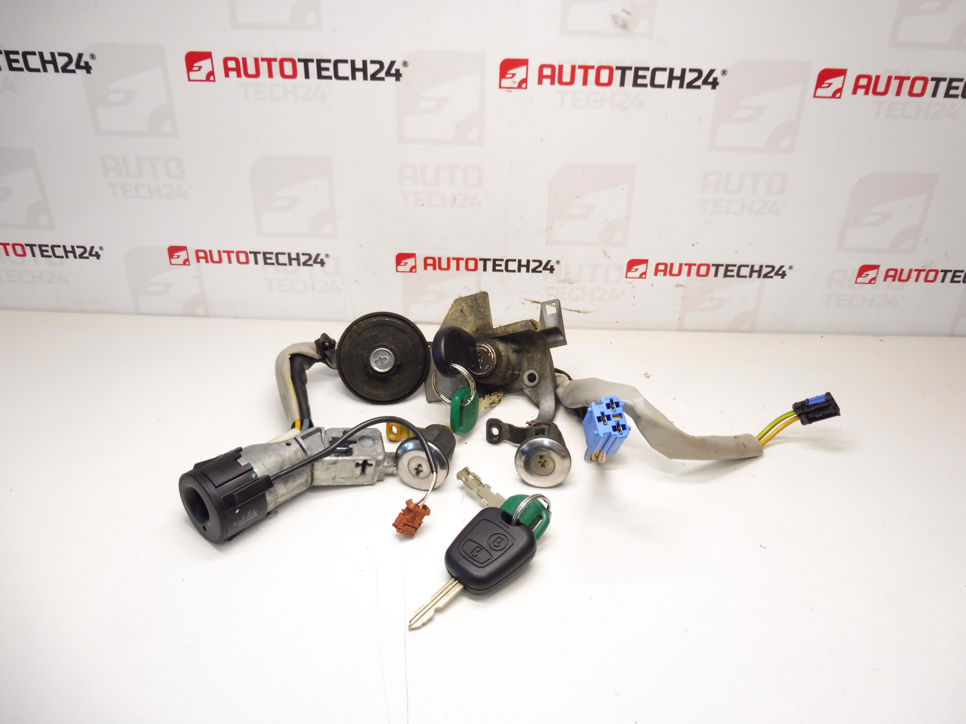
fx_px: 670
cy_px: 362
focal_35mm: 24
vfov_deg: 56.8
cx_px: 483
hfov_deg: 71.6
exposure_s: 1/125
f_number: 3.5
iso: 200
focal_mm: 4.3
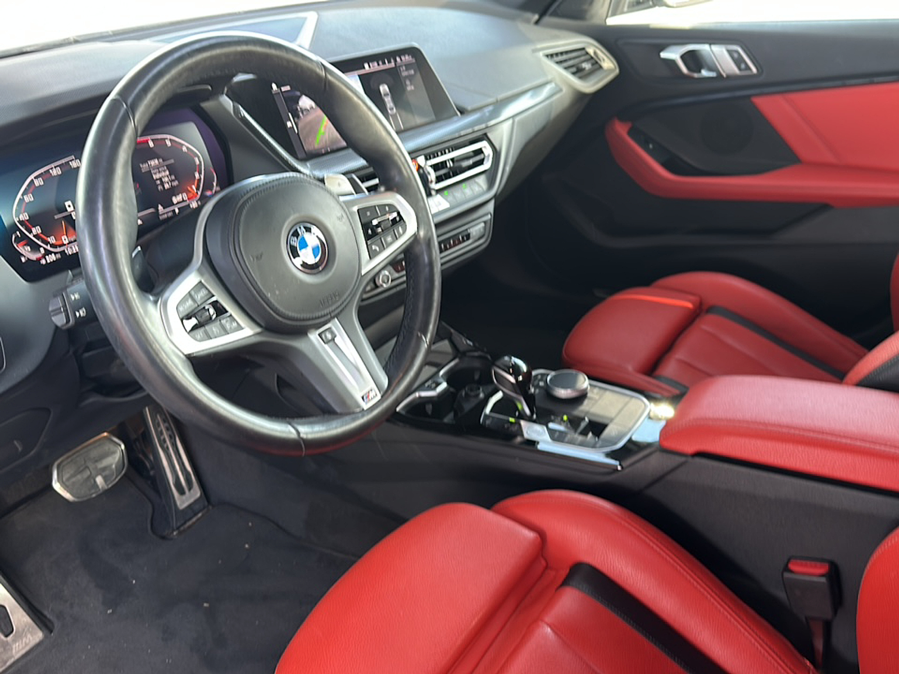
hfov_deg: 69.4
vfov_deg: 54.9
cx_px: 450
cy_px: 337
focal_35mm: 25
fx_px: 649
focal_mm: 6.86
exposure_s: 1/40
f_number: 1.78
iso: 100
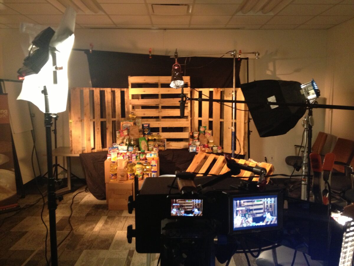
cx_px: 177
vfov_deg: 40.7
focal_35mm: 35
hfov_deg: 52.6
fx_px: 358
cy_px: 133
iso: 320
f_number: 2.4
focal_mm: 4.28
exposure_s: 1/20
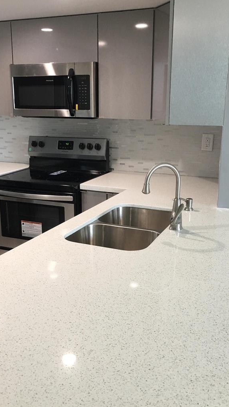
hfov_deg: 32.0
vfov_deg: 54.0
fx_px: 400
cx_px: 107
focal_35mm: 37
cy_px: 205
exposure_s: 1/30
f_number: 2.2
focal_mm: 4.15
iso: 40
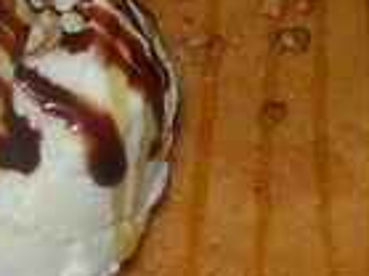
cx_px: 167
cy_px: 192
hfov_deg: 14.4
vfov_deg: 10.8
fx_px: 1459
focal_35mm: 137
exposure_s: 1/60.1
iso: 50
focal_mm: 7.8
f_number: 4.8
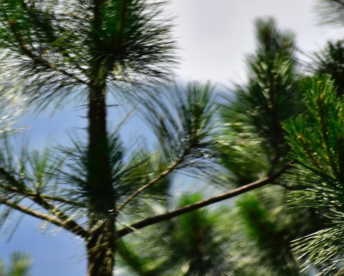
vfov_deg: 1.6
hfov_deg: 2.0
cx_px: 42
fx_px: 9775
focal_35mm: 960
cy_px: 170
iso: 400
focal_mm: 300
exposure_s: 1/800
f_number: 6.3
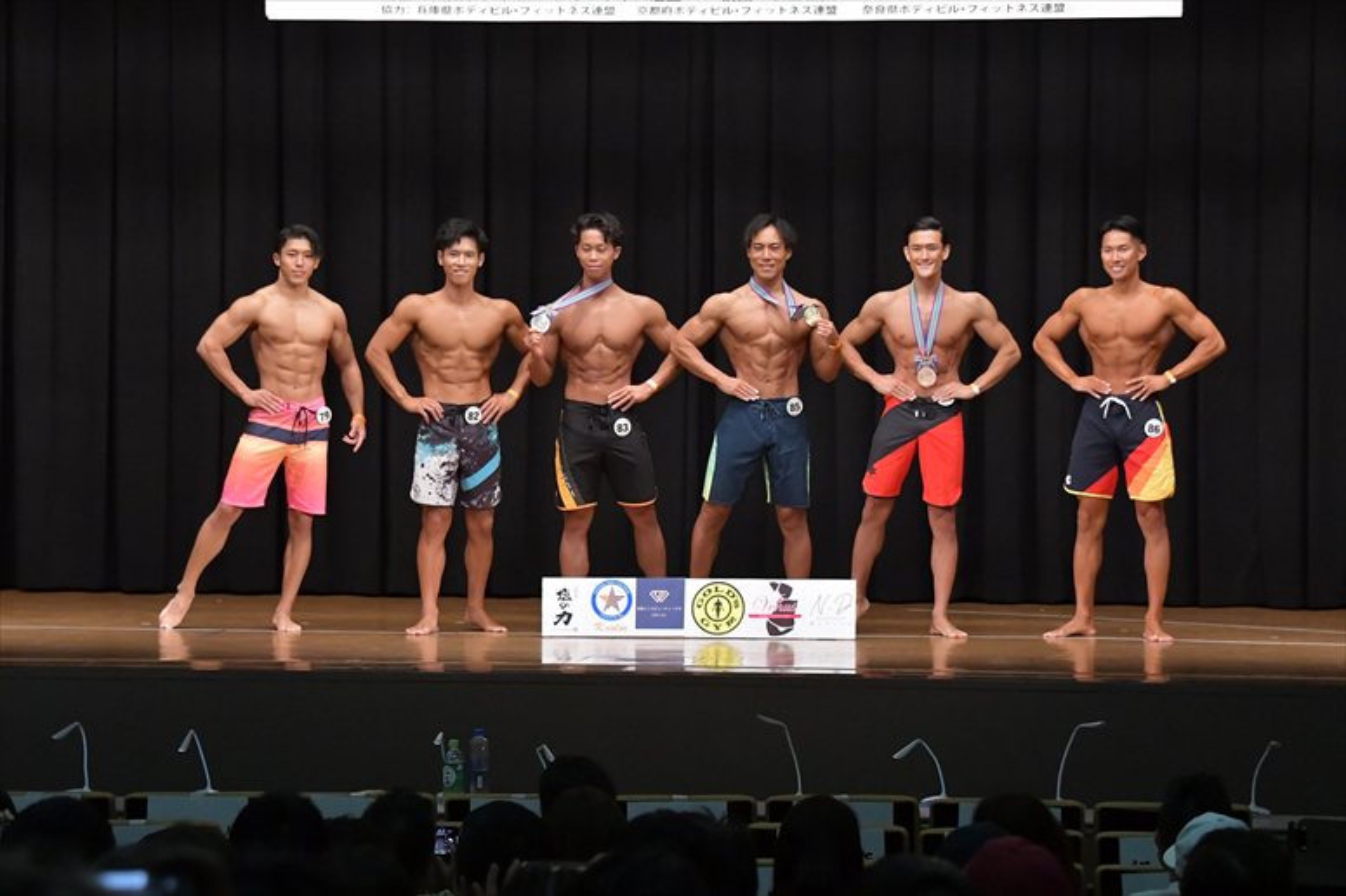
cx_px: 673
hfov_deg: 16.7
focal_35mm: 123
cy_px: 448
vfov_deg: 11.1
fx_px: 4597
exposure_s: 1/400
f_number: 5.6
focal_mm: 82
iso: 6400
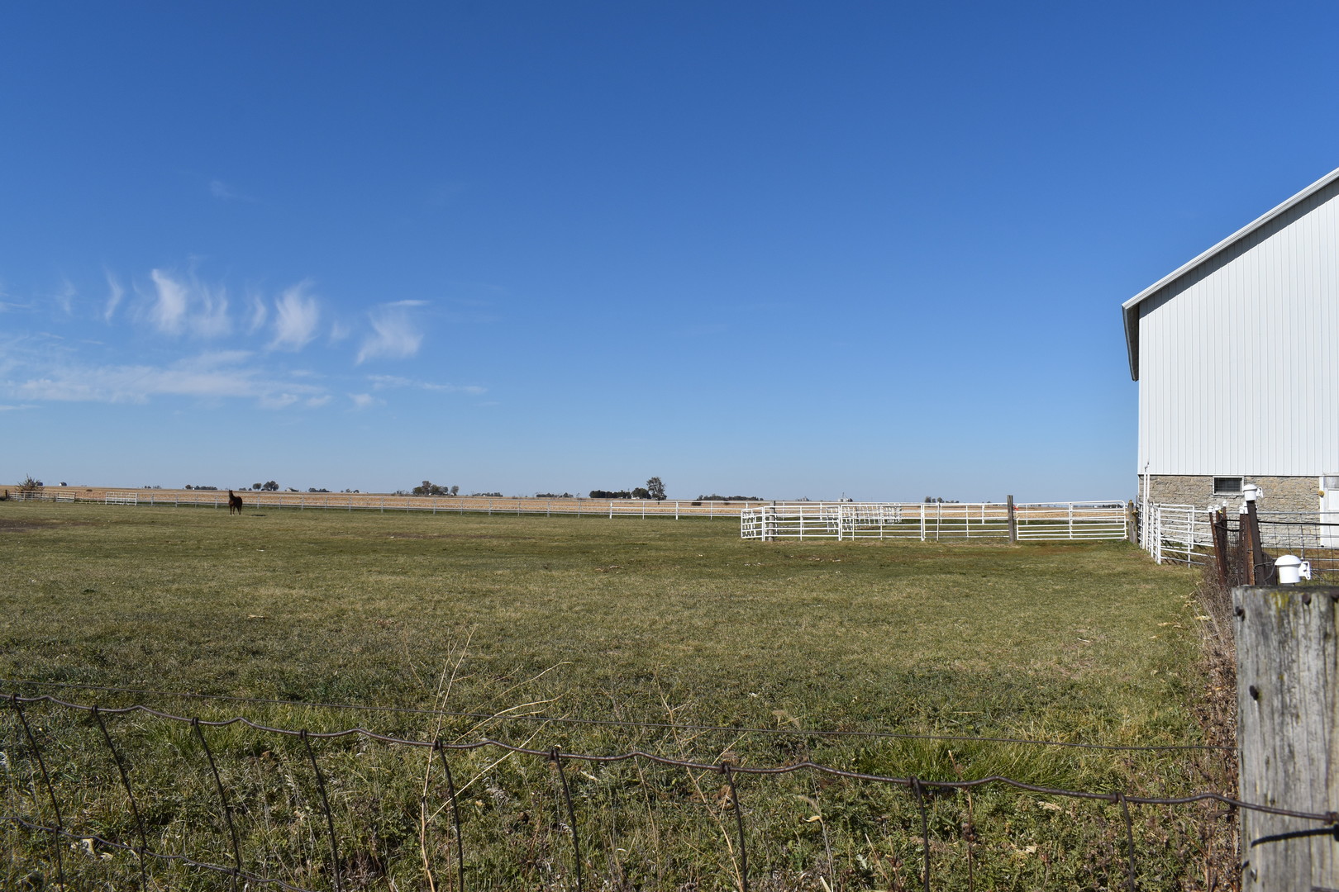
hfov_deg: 67.4
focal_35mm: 27
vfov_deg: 47.9
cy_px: 446
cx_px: 670
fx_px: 1004
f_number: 11
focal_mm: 18
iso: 200
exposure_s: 1/500
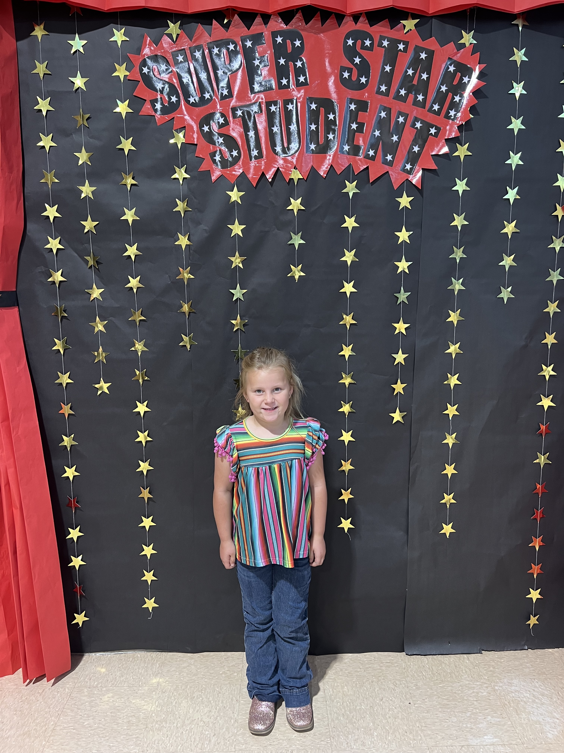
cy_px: 376
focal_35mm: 26
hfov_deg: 53.1
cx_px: 282
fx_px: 565
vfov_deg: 67.3
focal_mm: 5.7
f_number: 1.5
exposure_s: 1/75
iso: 125
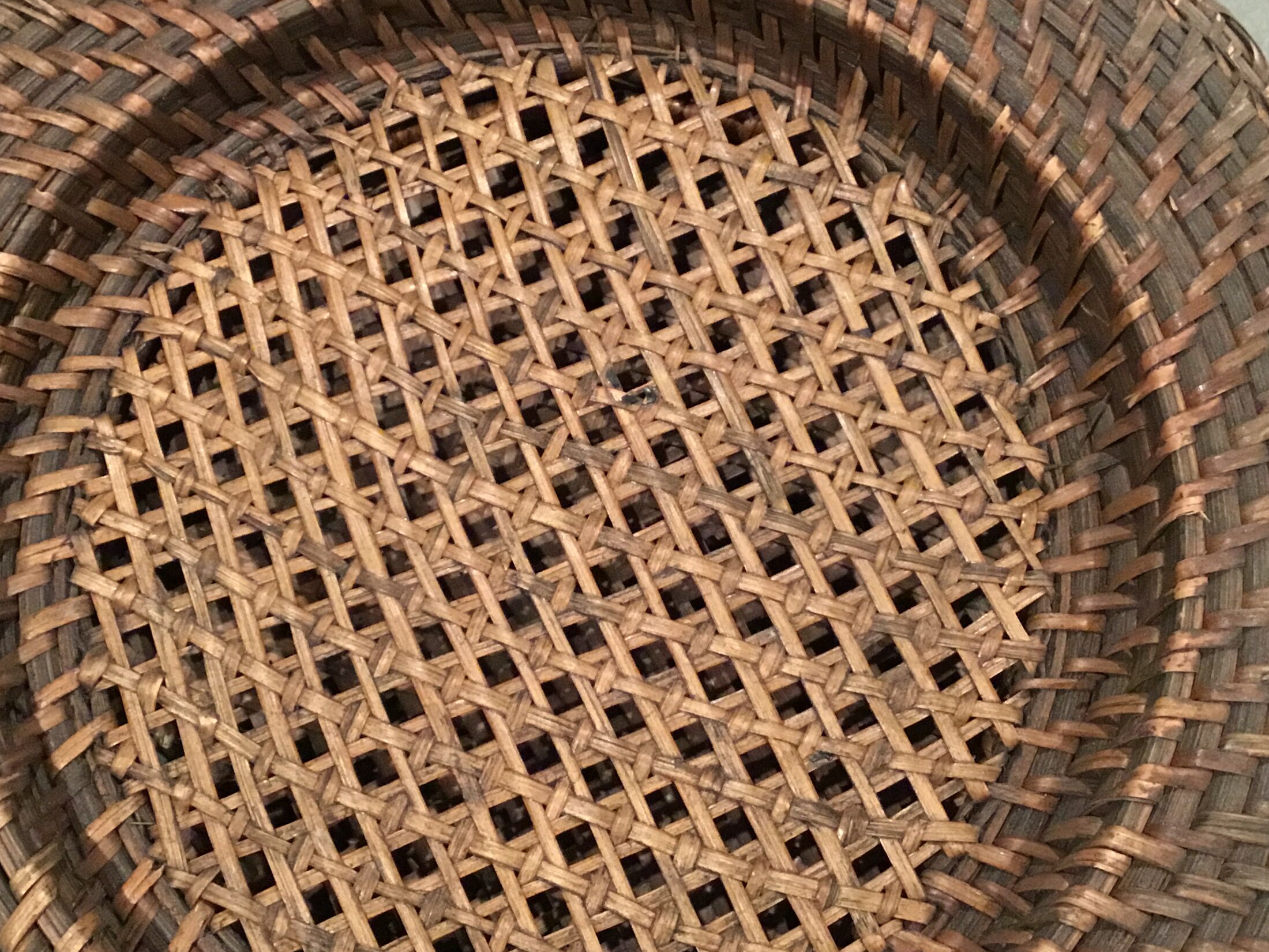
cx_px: 600
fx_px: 1686
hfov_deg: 41.2
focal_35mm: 46
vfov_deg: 31.5
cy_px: 487
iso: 320
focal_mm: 3.3
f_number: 2.4
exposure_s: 1/17
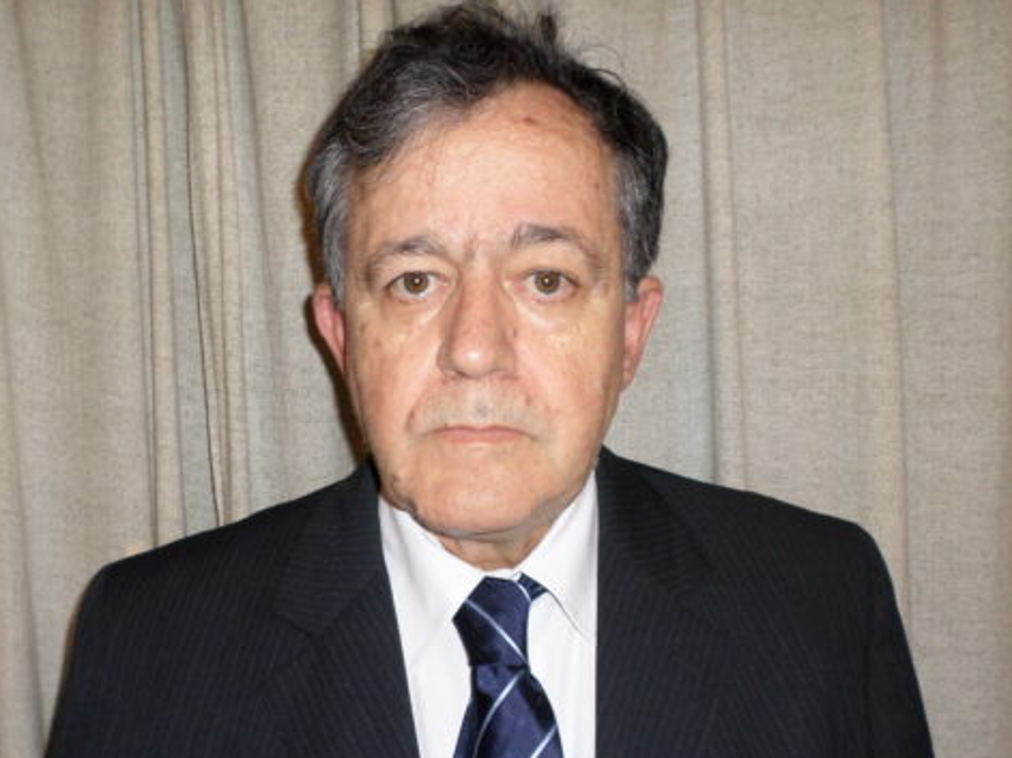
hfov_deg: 53.9
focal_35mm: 34
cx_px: 462
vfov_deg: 41.6
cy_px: 457
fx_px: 994
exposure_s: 1/30
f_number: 2.5
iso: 100
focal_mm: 4.5
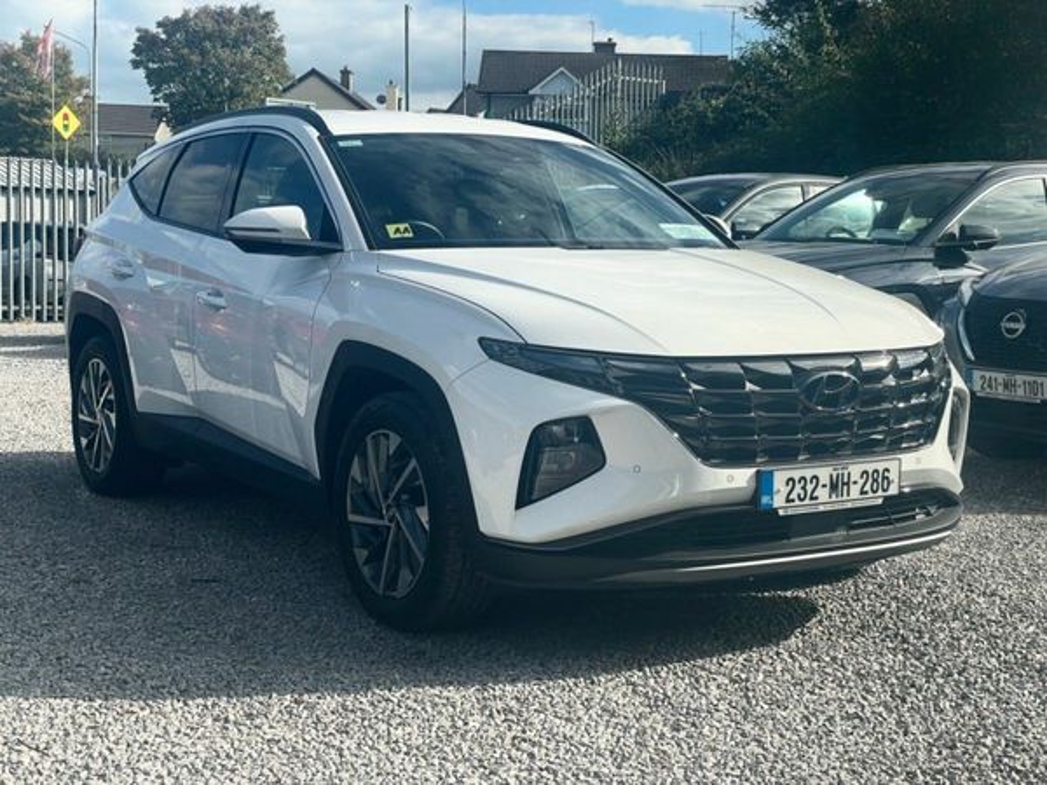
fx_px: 1573
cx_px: 524
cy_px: 392
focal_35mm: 52
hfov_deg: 36.8
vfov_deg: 28.0
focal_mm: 6
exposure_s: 1/1546
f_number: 2
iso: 25
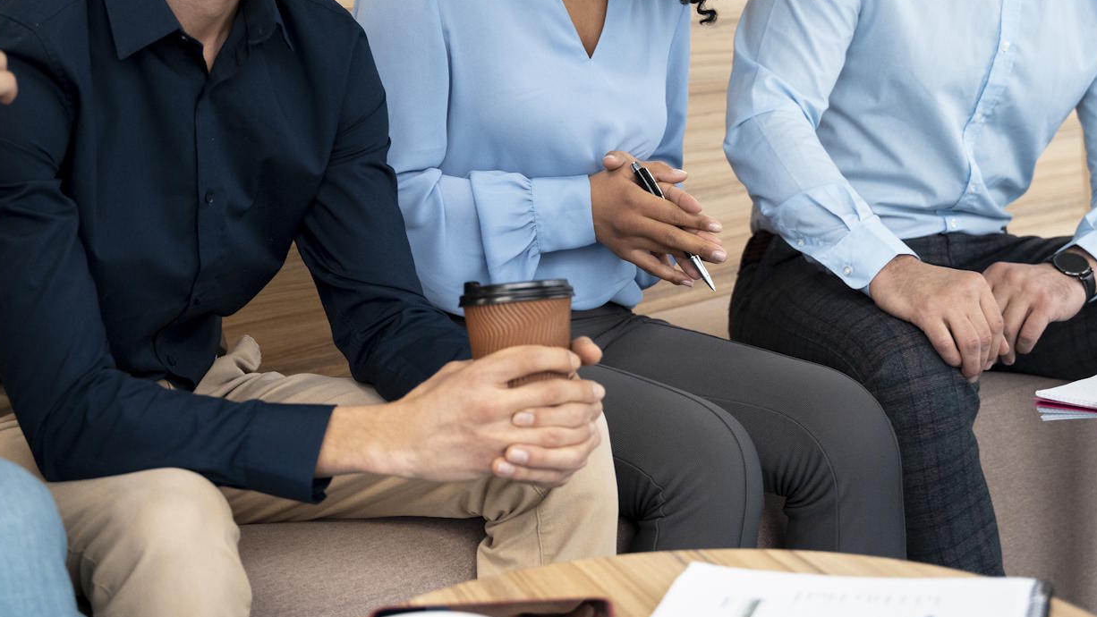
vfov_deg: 18.8
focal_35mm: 64
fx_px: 1848
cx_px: 480
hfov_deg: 33.0
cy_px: 147
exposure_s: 1/125
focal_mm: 36.3
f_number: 3.2
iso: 1000
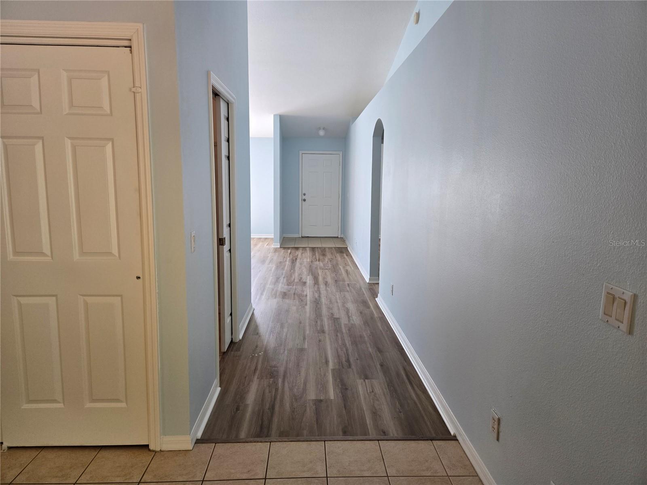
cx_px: 324
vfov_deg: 58.9
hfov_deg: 73.9
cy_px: 242
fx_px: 430
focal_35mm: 23
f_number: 1.8
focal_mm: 5.4
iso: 125
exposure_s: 1/120
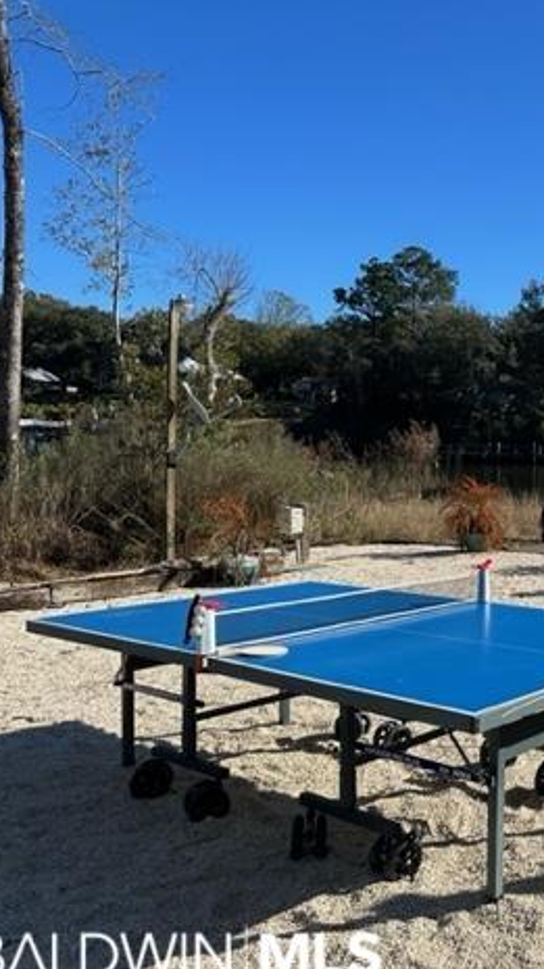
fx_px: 925
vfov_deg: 55.3
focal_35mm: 36
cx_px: 636
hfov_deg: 28.8
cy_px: 488
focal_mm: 6.86
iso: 80
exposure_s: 1/4545
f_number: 1.78
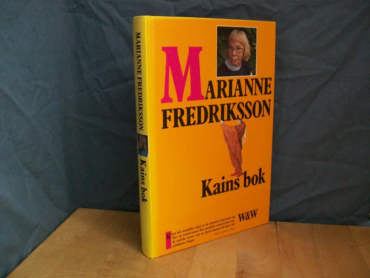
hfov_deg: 51.4
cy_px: 139
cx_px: 185
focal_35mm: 36
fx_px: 385
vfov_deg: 39.7
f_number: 2.7
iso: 200
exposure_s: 1/8
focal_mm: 6
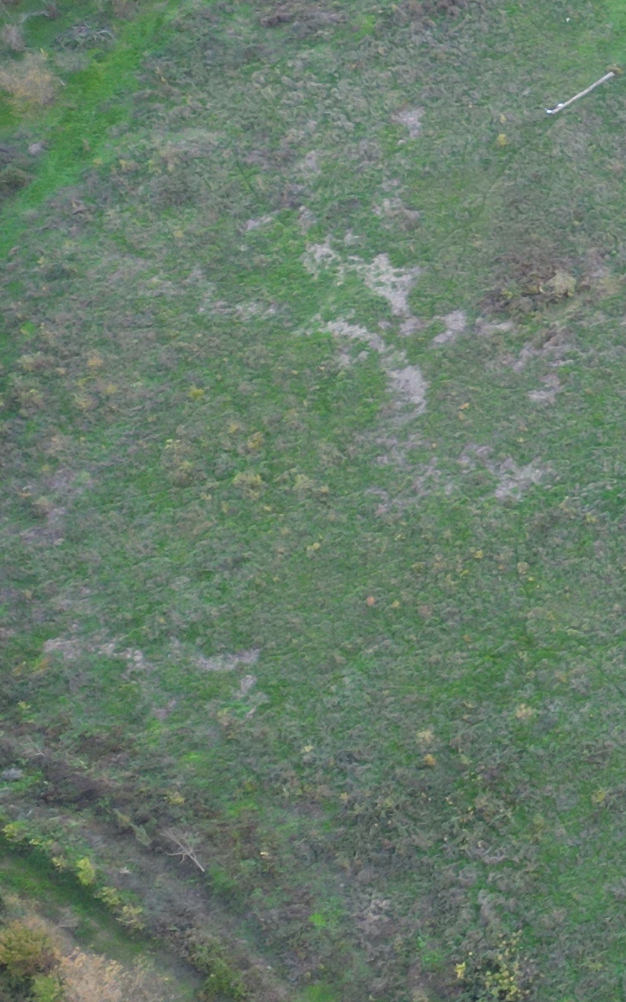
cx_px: 1610
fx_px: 2349
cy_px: 28
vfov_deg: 23.2
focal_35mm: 86
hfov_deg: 11.7
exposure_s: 1/80
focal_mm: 6.72
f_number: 1.7
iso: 100
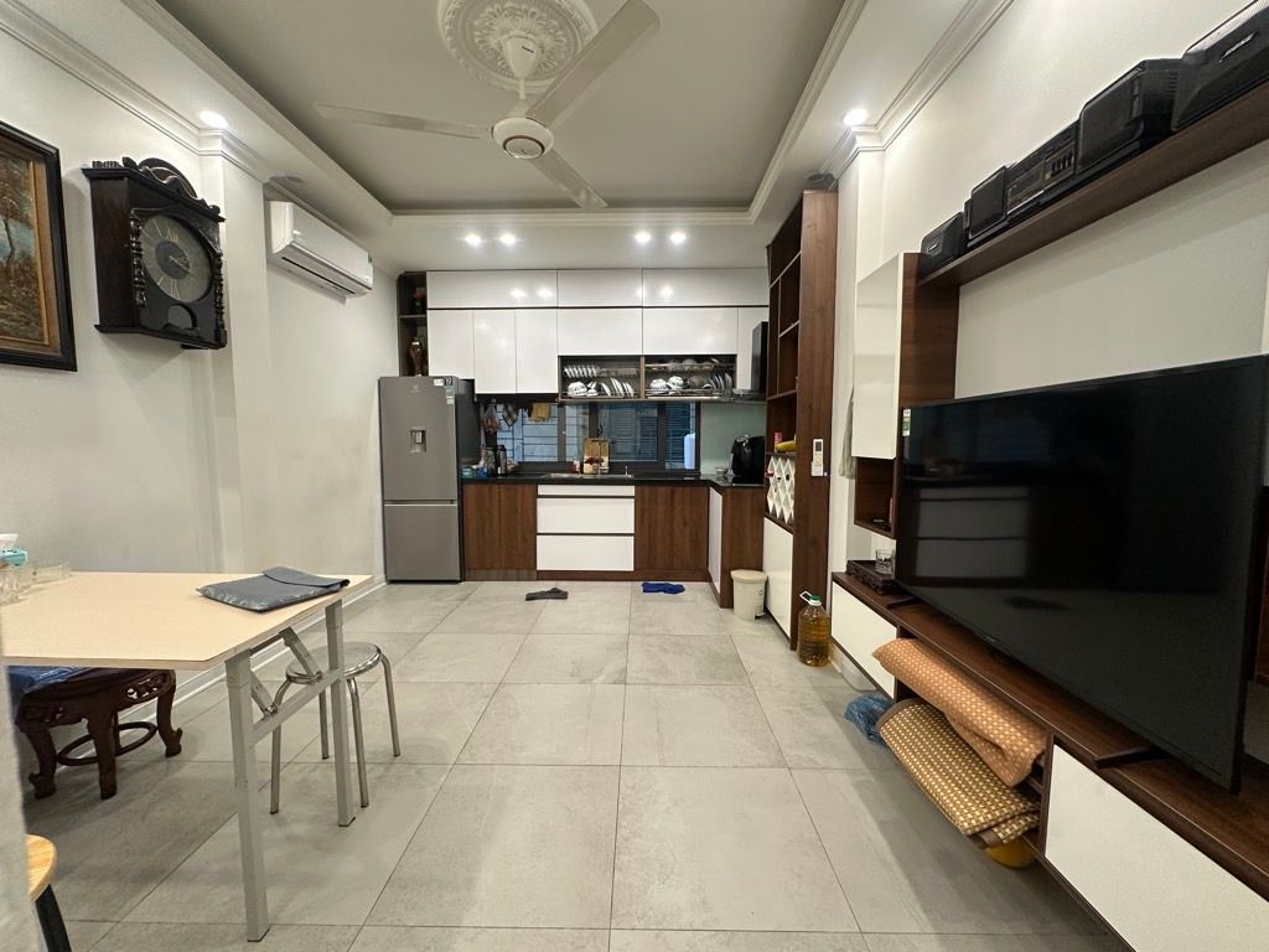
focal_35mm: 14
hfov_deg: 102.1
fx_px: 513
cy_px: 476
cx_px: 634
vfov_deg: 85.7
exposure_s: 1/100
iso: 200
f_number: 2.2
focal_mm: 2.22
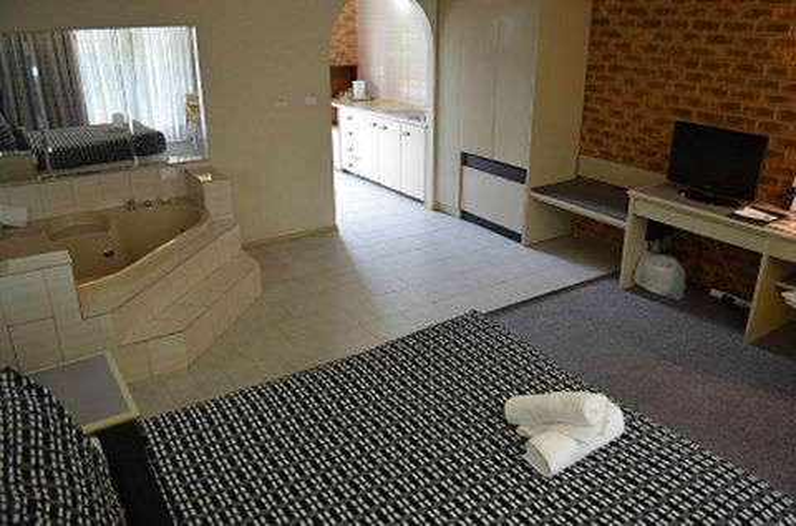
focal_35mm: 27
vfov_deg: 47.7
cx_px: 398
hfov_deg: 67.5
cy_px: 263
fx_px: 595
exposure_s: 1/40
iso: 800
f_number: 3.5
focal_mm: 18
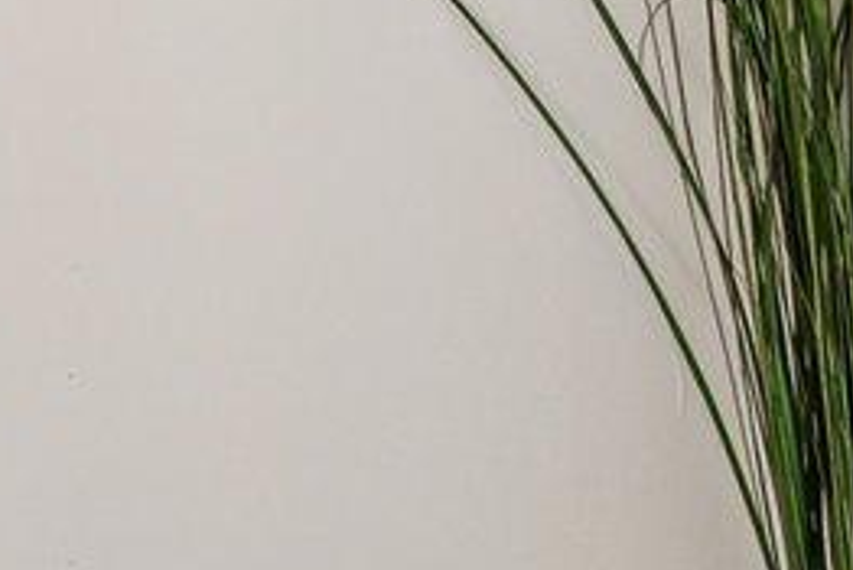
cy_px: -1347
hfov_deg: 13.8
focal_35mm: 125
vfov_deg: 8.5
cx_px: -869
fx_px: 2963
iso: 400
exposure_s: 1/50
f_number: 8
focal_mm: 16
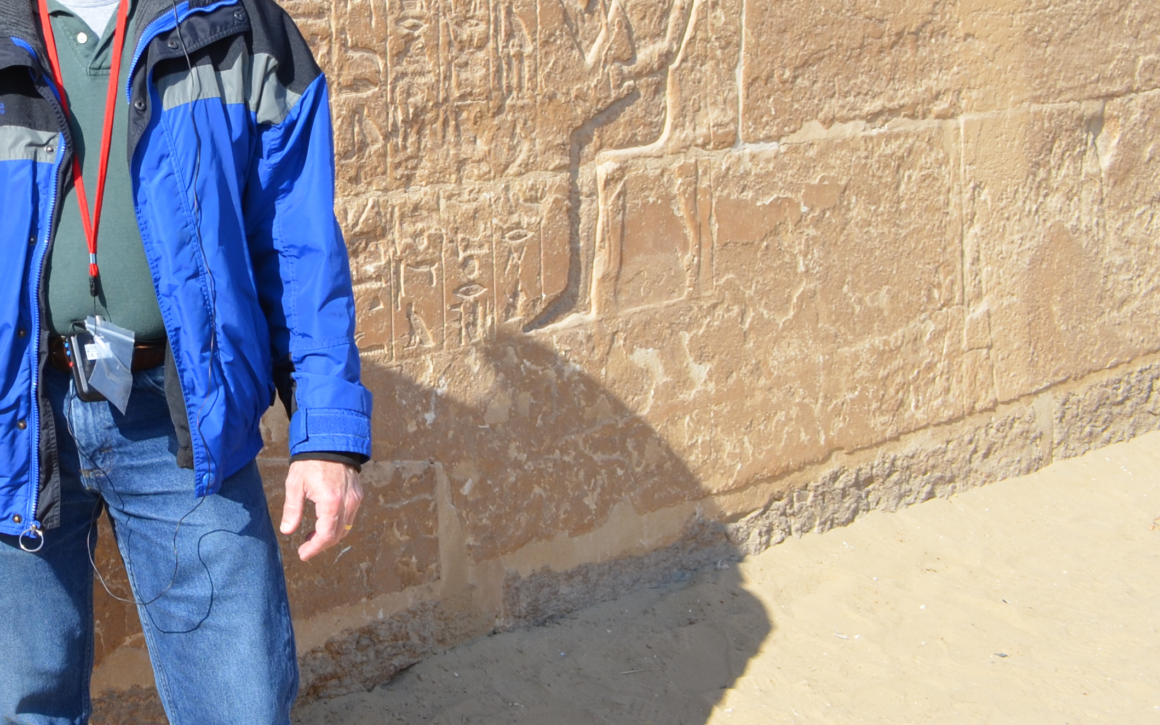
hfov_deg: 26.7
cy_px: -74
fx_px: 2245
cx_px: -112
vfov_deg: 17.7
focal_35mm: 71
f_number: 8
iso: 125
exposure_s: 1/250
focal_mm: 20
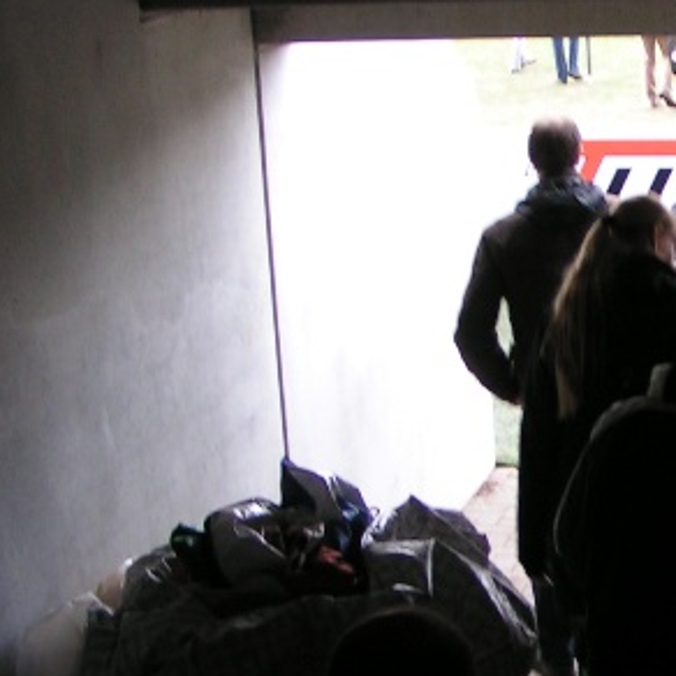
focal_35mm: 92
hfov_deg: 18.4
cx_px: 688
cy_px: 396
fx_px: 2033
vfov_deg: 18.9
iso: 50
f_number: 2.8
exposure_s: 1/40
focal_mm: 5.8
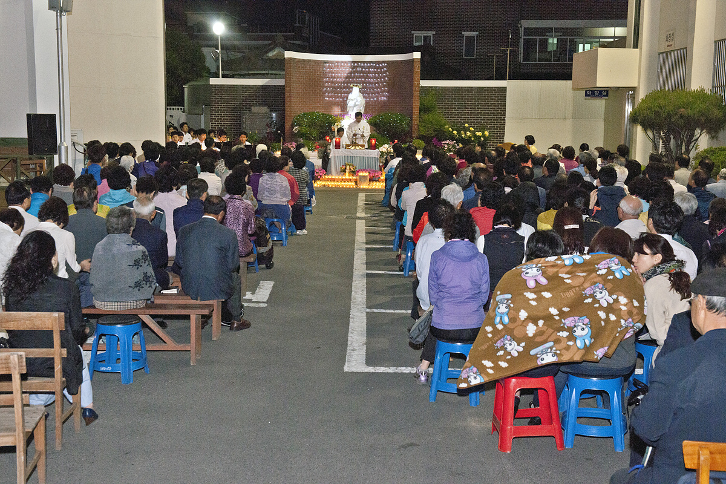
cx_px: 363
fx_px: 1008
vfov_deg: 27.0
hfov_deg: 39.6
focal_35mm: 50
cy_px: 242
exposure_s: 1/60
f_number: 8
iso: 1600
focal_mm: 50
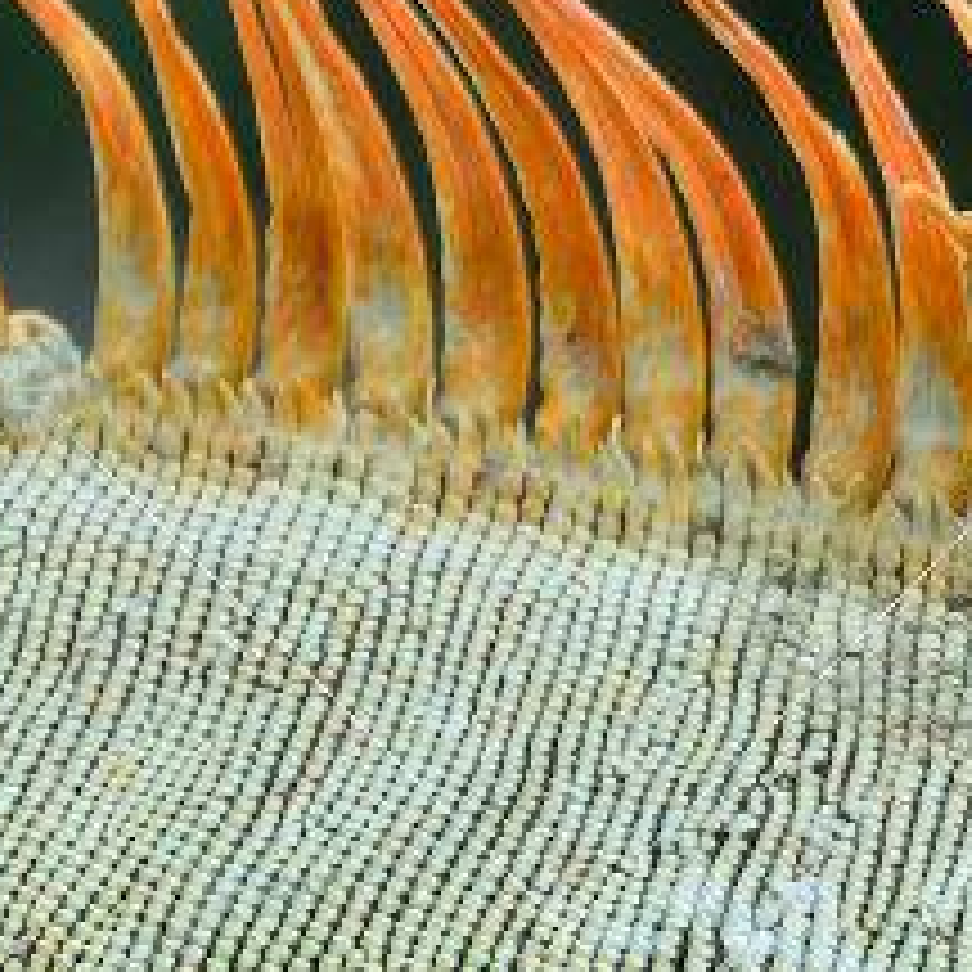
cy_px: 1595
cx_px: 2218
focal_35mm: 1454
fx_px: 46191
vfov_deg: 1.2
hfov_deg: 1.2
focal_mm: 190
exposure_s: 1/400
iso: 100
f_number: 6.3
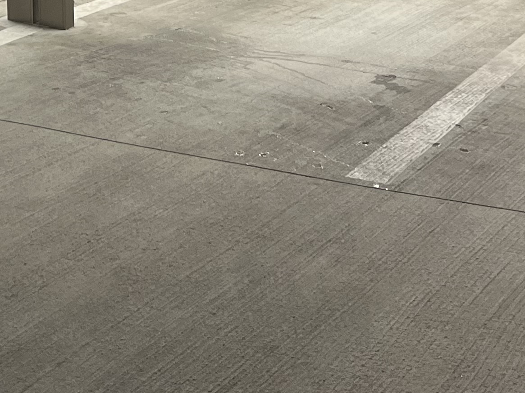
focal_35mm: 90
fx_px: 1365
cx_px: 130
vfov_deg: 14.8
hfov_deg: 21.6
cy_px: -256
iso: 100
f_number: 1.5
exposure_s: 1/111
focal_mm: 5.7
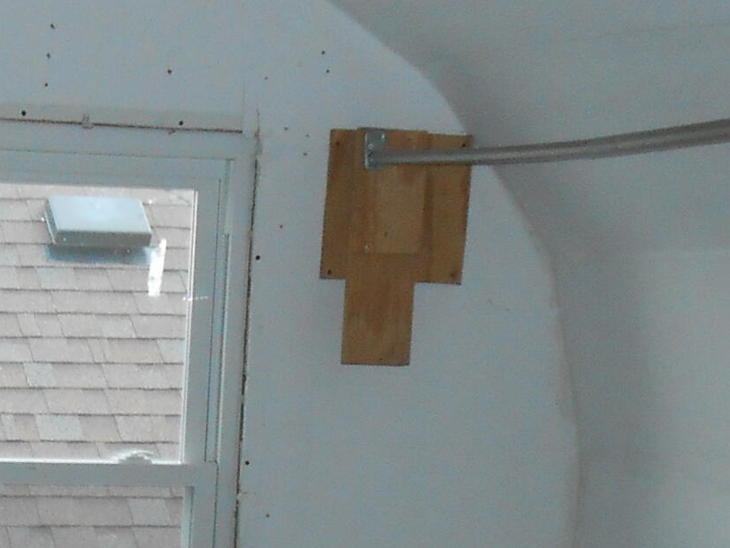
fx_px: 2278
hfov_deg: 17.7
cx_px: -15
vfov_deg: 12.9
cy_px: 868
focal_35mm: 108
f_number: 3.8
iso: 250
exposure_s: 1/25
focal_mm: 5.3
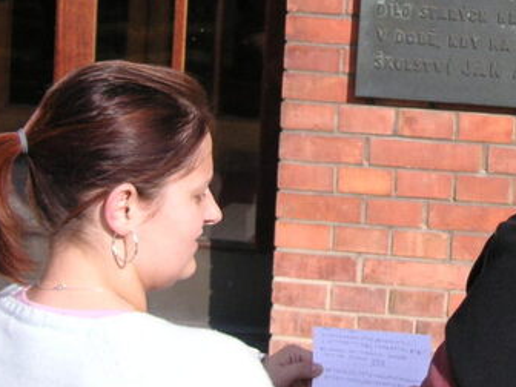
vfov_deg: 16.6
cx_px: 447
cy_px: 64
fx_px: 1312
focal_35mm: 88
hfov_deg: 21.8
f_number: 6.7
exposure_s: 1/180
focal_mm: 6.1
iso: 50
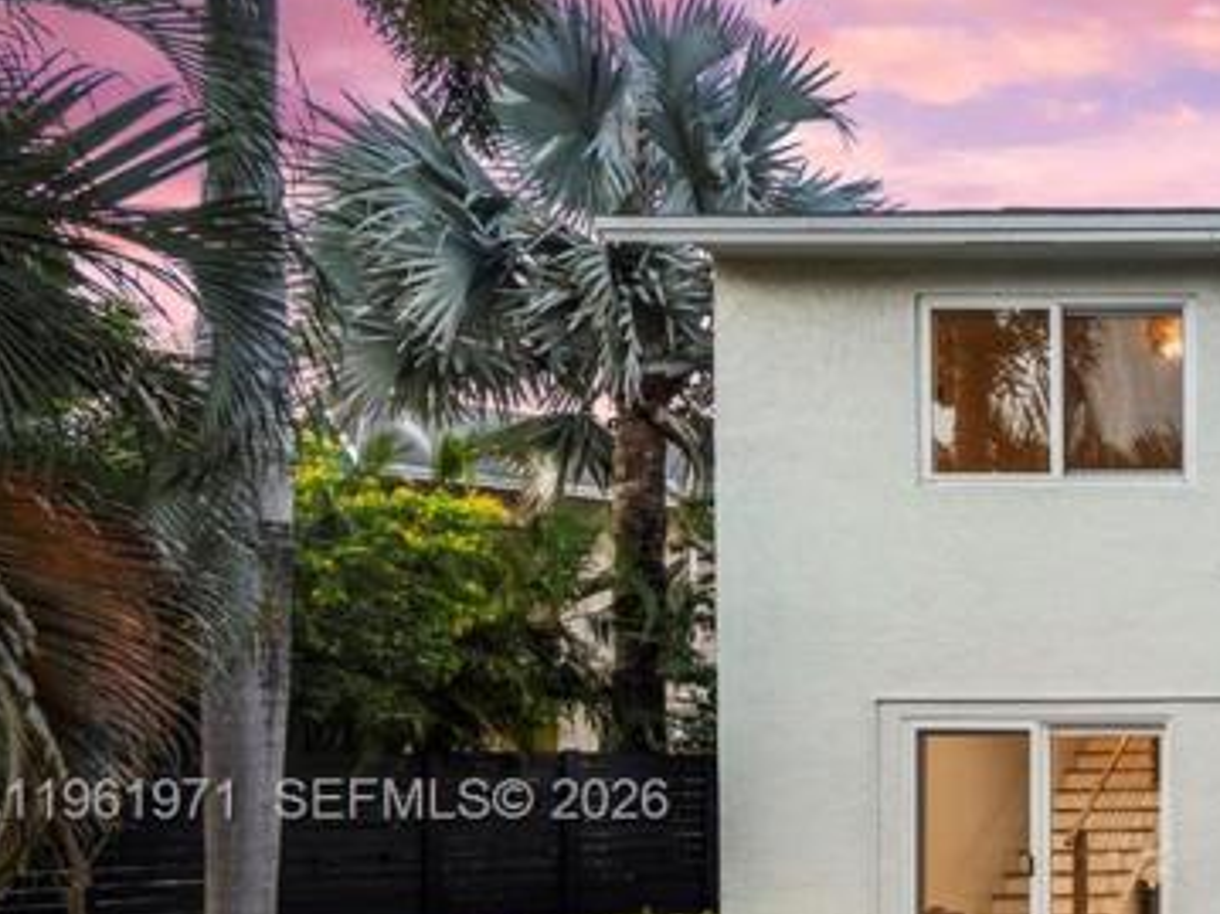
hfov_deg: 27.0
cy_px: 805
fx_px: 1832
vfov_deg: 27.1
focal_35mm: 52
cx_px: 1793
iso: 640
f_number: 8
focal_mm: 18
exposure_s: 1/13
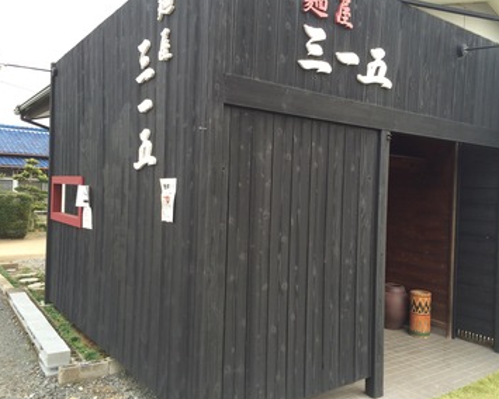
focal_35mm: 31
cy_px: 198
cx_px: 265
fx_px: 458
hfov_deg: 57.1
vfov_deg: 47.1
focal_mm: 4.15
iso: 32
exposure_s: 1/186
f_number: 2.2
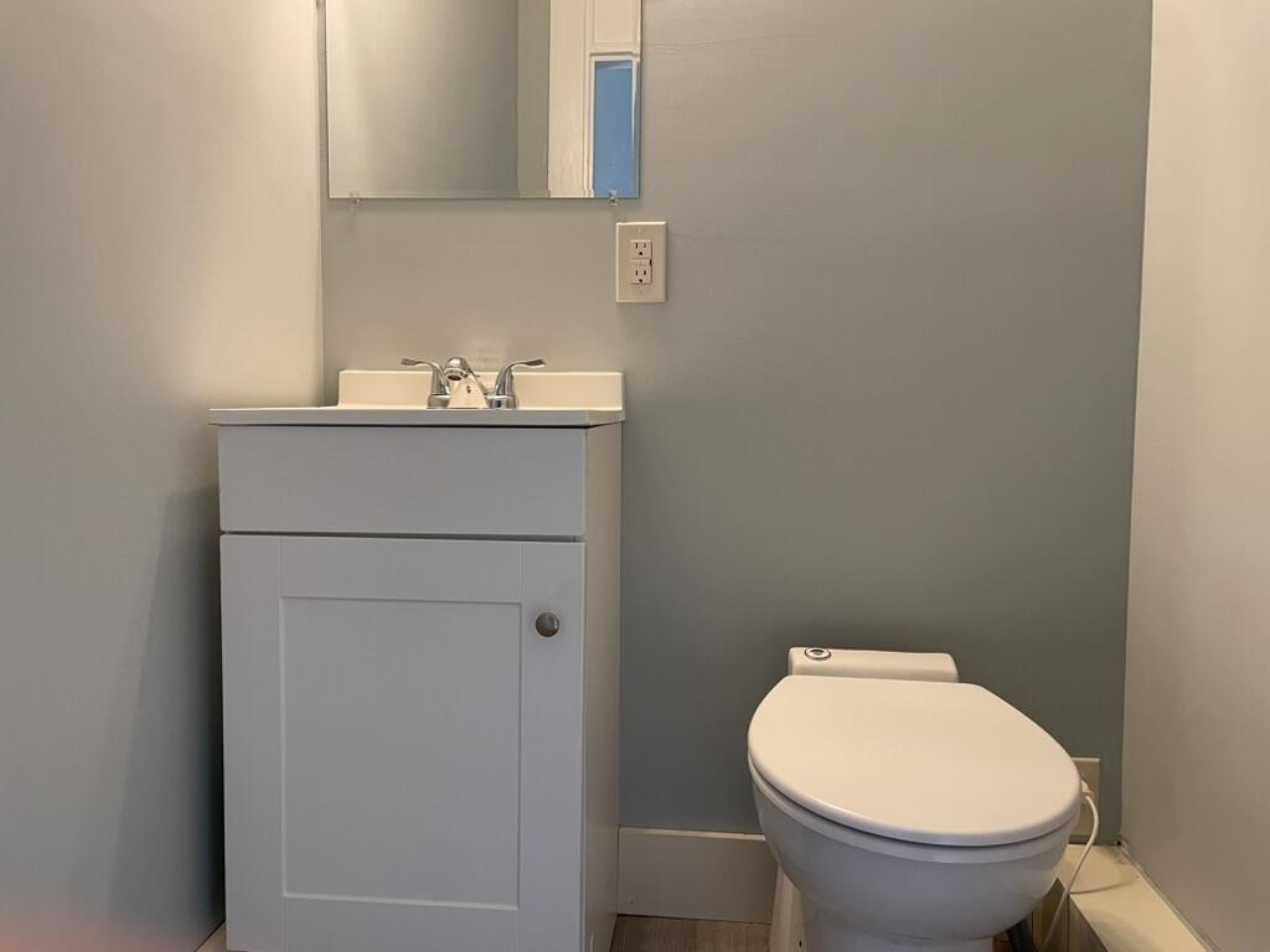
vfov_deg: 53.1
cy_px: 476
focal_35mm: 26
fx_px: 954
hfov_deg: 67.3
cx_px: 635
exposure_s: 1/60
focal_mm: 4.2
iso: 125
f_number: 1.6
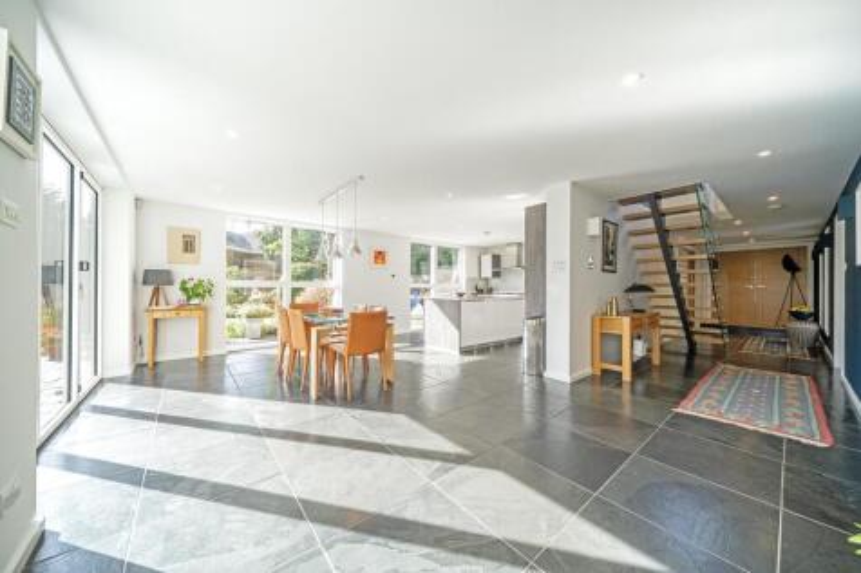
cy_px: 286
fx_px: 287
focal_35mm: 12
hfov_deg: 112.6
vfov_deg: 90.0
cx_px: 430
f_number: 7.1
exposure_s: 1/100
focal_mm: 12
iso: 500
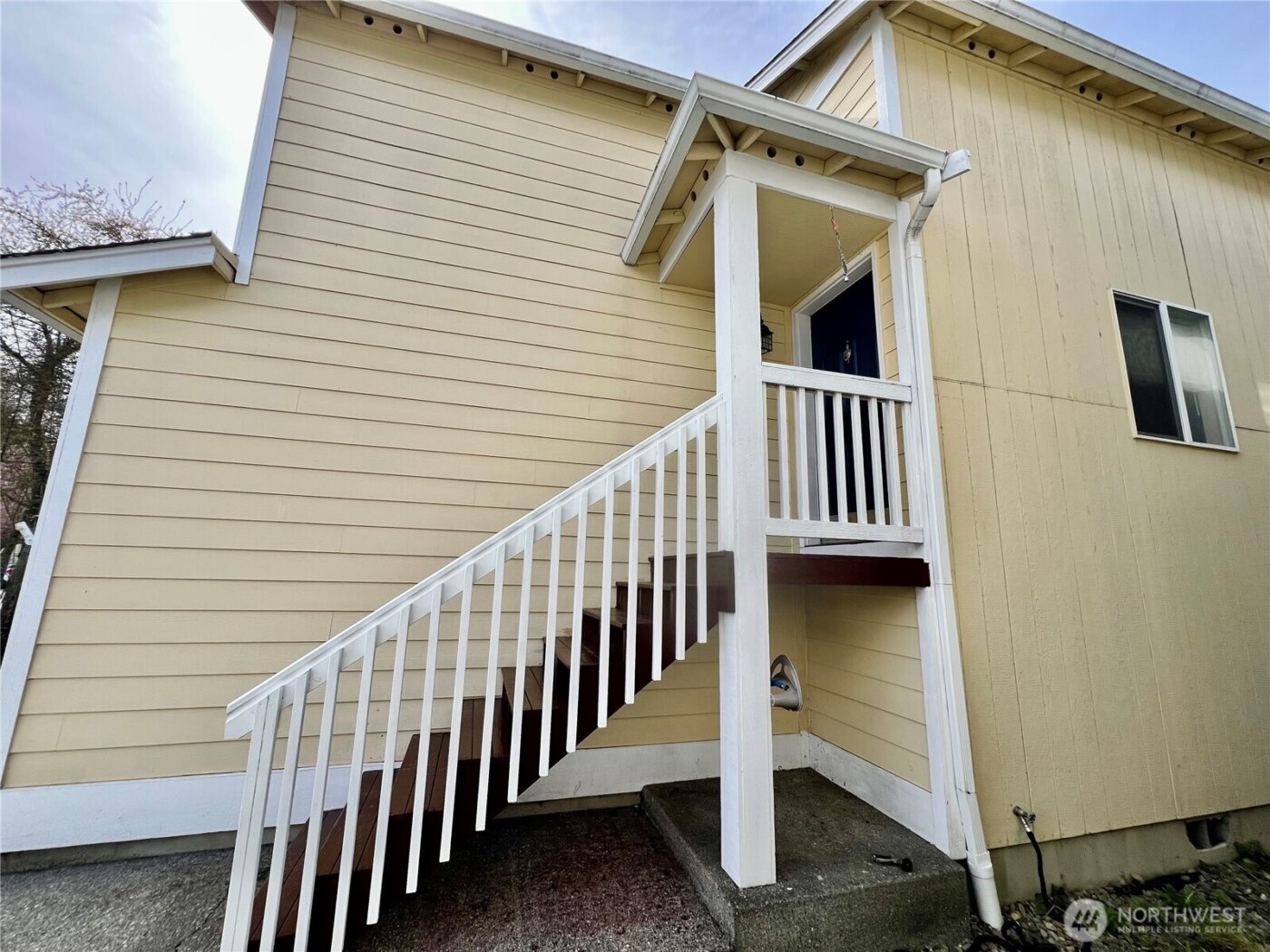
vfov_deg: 89.9
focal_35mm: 13
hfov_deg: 106.2
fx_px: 477
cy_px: 476
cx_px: 635
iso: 32
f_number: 1.8
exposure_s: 1/690
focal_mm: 1.57
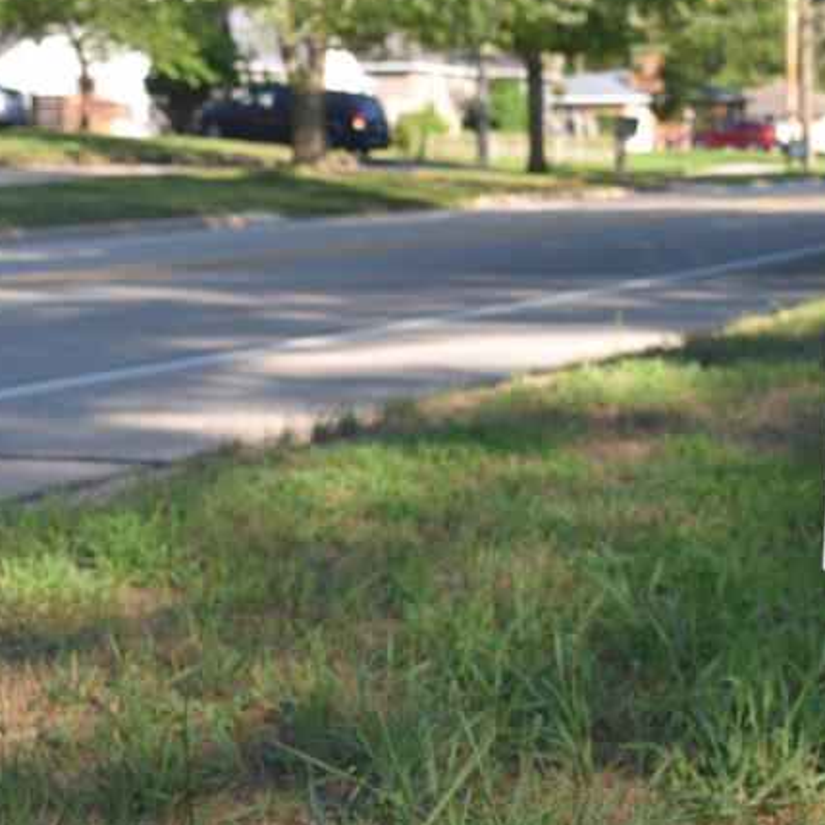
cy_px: 383
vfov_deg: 21.2
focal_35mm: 82
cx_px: 743
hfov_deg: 20.8
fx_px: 2205
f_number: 8
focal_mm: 35
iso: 280
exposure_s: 1/250
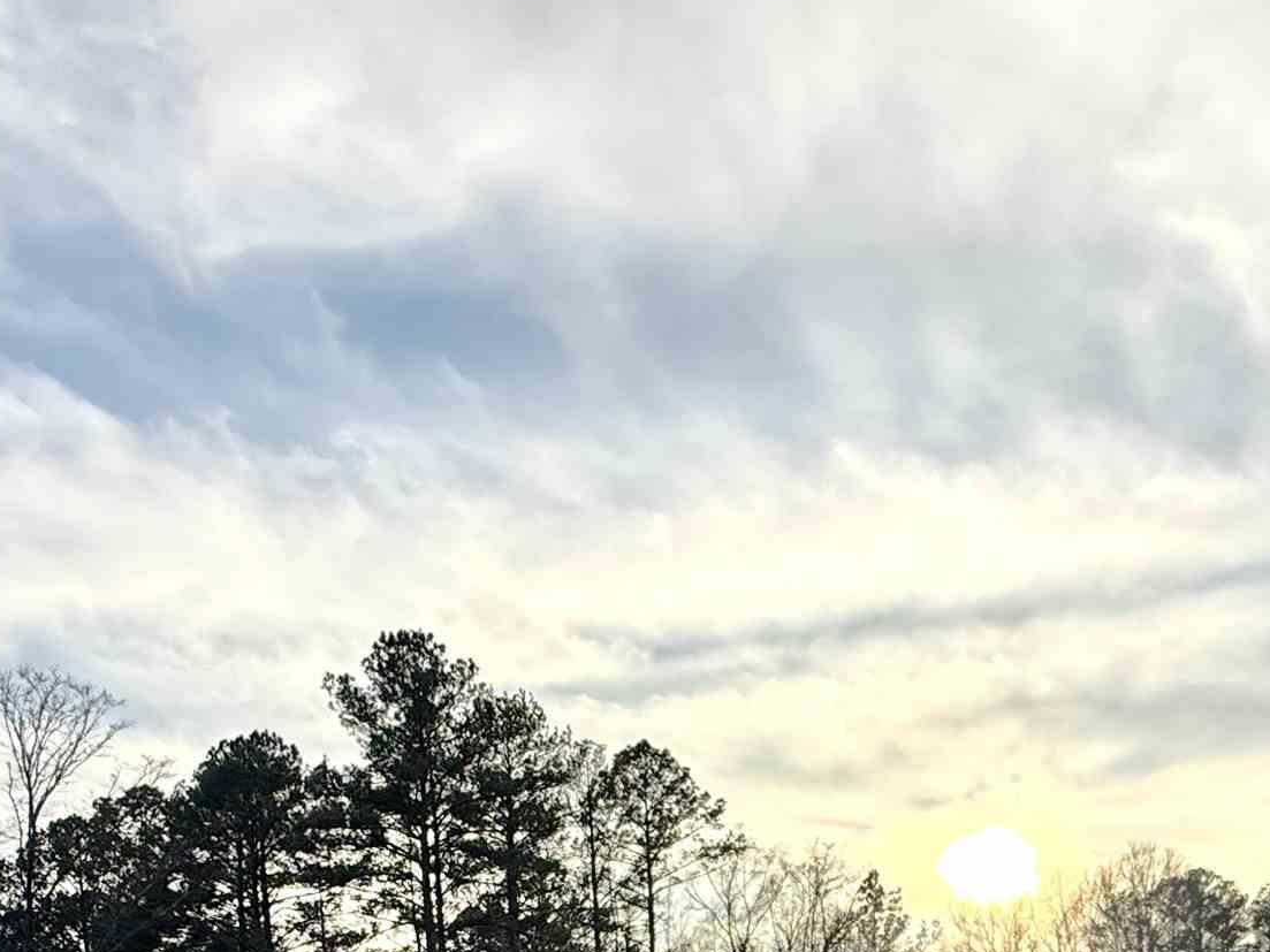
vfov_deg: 30.8
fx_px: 1431
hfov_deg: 47.3
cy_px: 1160
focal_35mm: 39
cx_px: 820
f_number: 2.2
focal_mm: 2.22
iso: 50
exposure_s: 1/1497
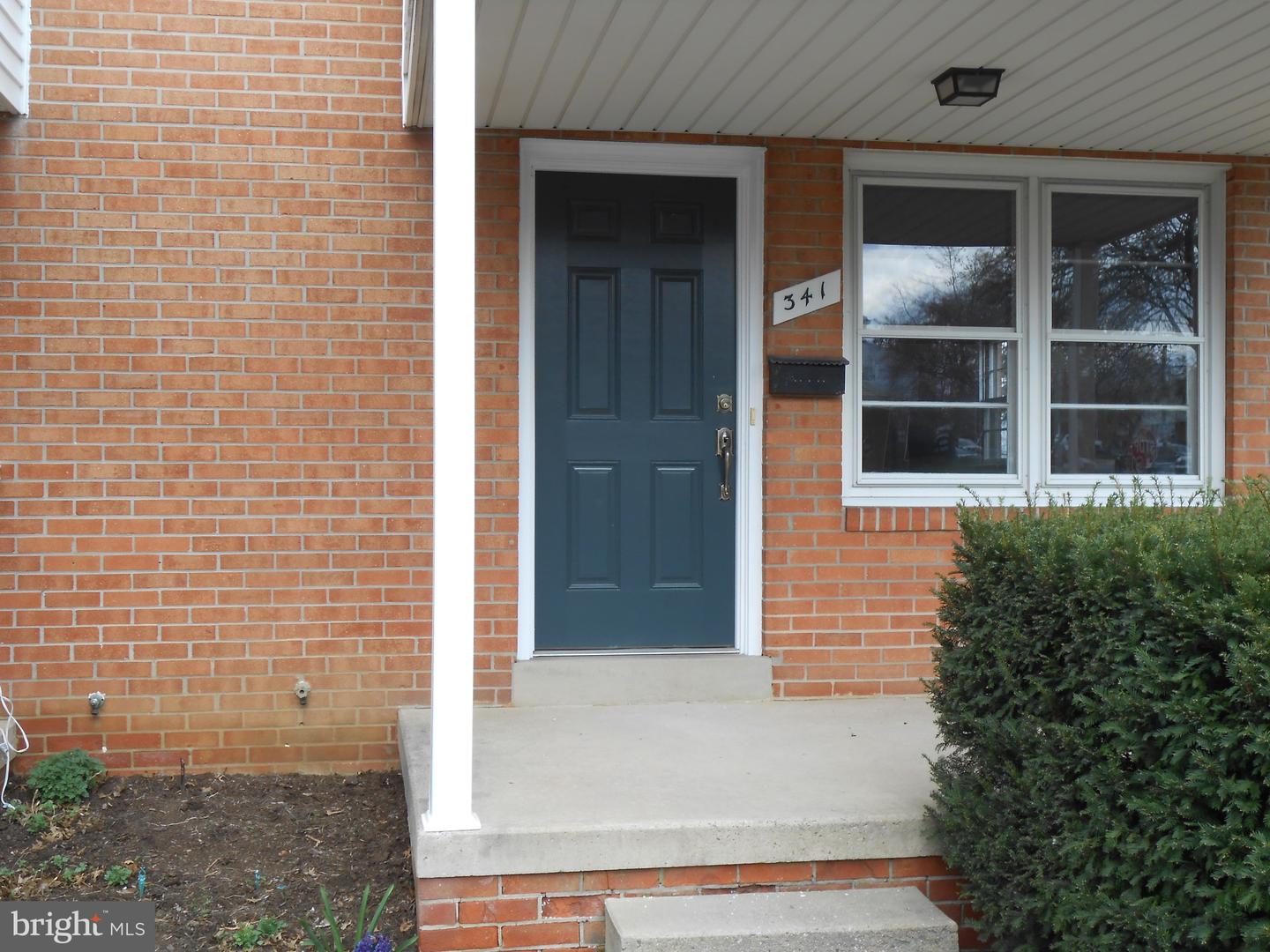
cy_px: 476
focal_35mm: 44
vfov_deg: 32.9
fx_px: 1614
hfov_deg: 42.9
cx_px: 635
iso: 80
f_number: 4.5
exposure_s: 1/125
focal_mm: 7.8
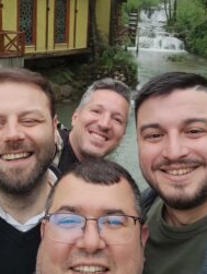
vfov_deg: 51.6
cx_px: 114
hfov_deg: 40.7
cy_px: 93
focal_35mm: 35
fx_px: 278
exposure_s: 1/232
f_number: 2
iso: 100
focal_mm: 3.74
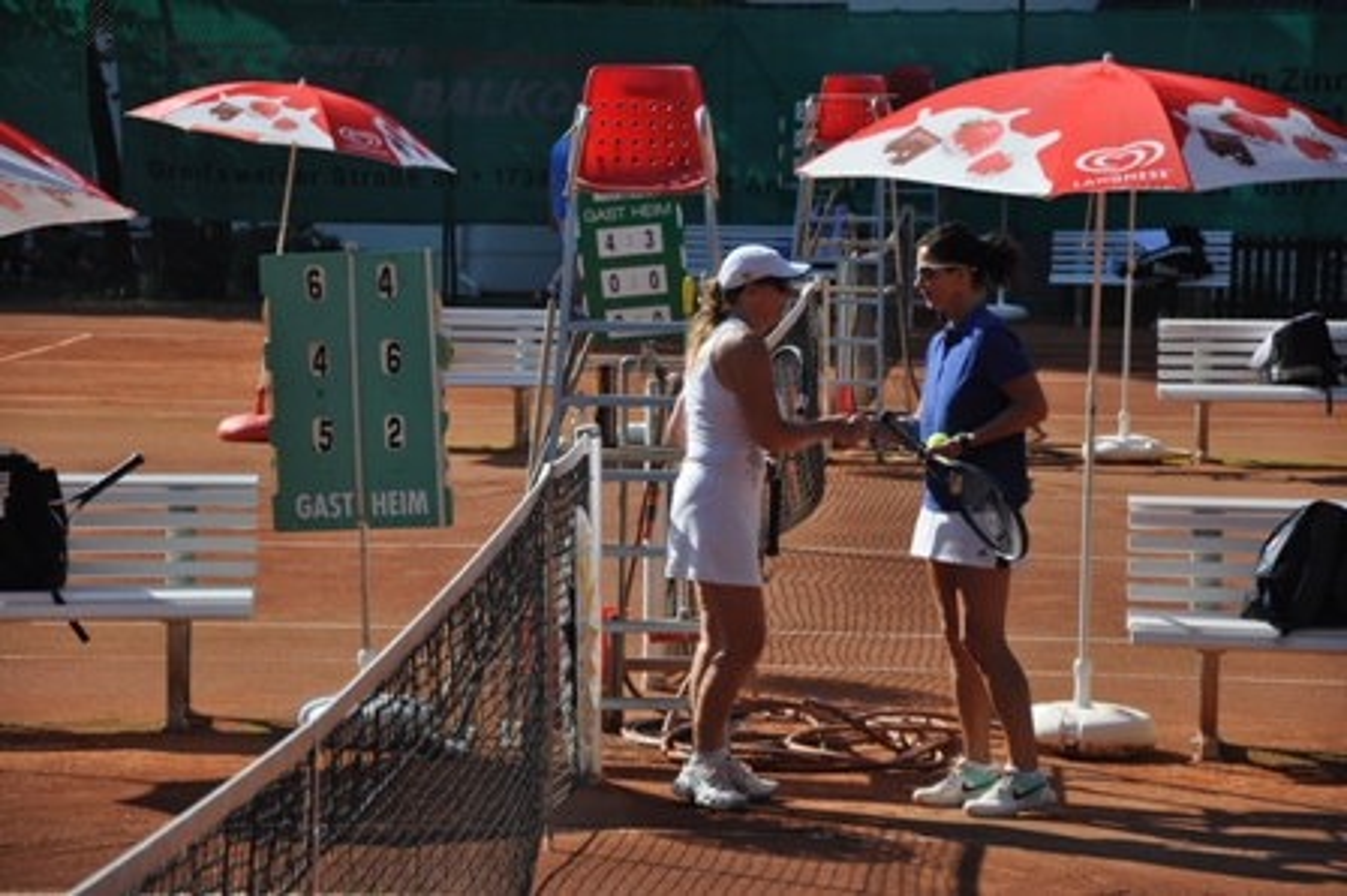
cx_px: 674
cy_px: 448
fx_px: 5889
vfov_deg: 8.7
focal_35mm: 158
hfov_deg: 13.0
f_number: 5.6
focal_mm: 105
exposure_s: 1/1600
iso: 400
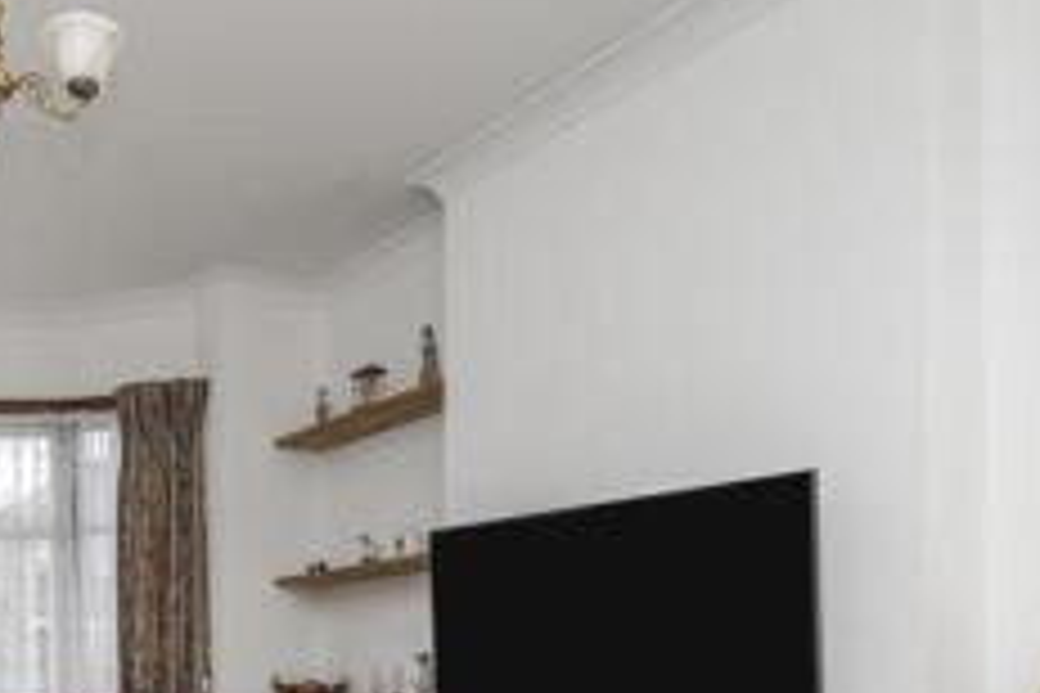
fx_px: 982
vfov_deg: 35.2
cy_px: 695
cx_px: 151
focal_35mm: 34
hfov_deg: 50.9
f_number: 9
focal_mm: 12
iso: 320
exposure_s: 1/125
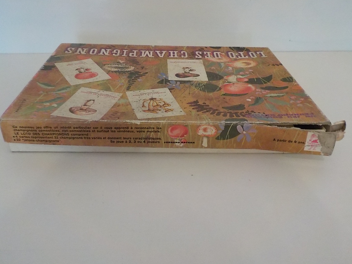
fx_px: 305
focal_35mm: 30
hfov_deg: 60.0
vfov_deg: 46.8
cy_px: 132
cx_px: 176
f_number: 3.3
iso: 800
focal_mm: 4.1
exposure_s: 1/60
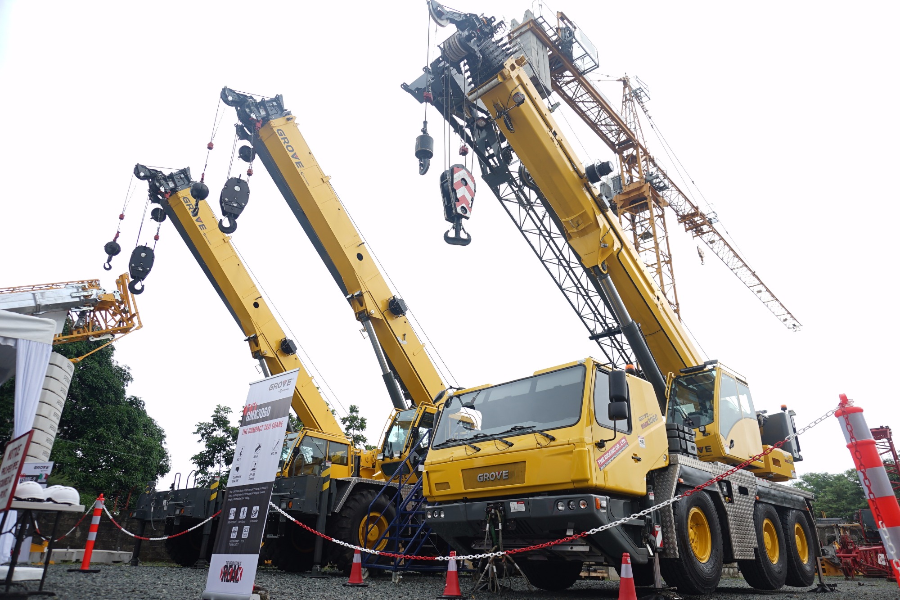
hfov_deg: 73.7
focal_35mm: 24
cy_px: 300
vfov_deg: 53.1
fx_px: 600
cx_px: 450
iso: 80
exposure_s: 1/250
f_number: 3.5
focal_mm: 16
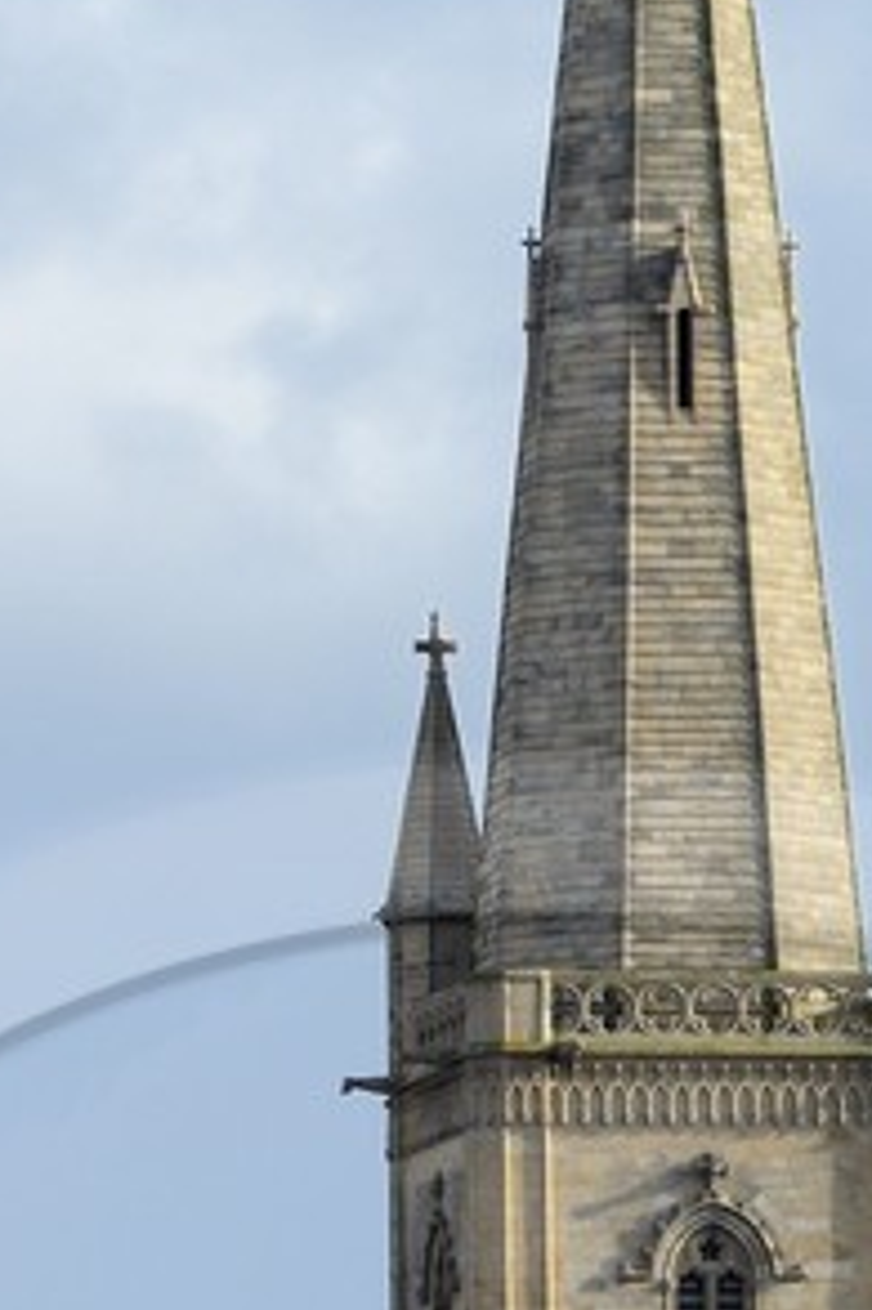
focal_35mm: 666
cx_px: 543
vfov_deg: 3.1
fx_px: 24225
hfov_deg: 2.1
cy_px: 2151
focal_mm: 122
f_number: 11
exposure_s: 1/200
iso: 200
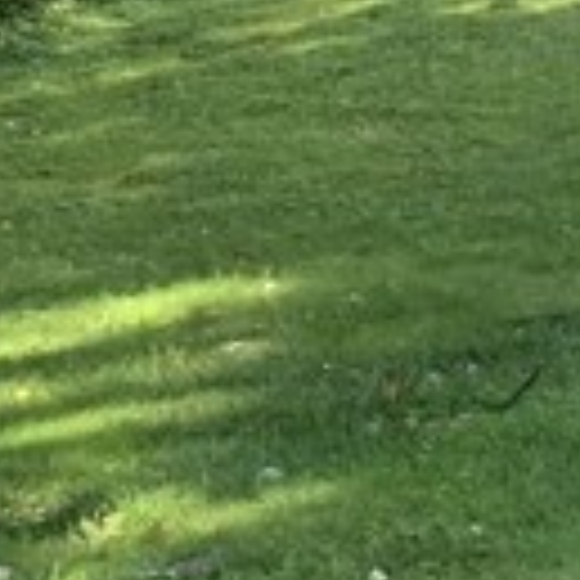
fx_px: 3469
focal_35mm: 183
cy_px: -360
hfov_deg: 8.4
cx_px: 1596
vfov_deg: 9.2
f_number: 1.8
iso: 25
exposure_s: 1/364
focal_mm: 4.25
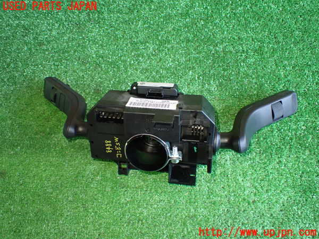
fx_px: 276
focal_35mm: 30
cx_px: 160
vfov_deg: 46.8
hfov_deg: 60.0
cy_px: 120
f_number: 2.3
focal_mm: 5.4
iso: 1000
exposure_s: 1/30
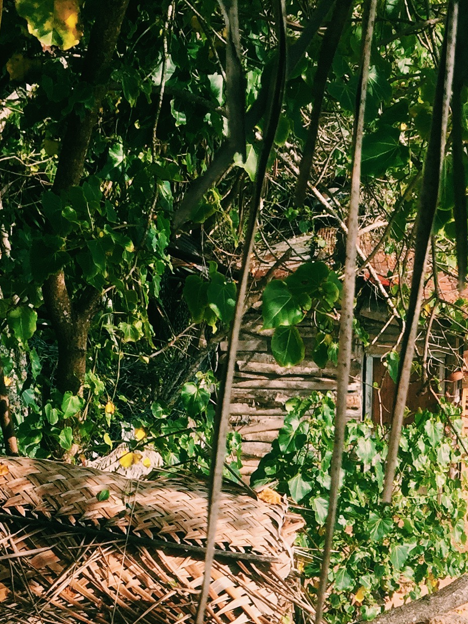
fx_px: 1388
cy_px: 755
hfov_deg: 18.7
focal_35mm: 77
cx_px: 450
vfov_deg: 23.2
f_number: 2.2
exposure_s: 1/1276
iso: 32
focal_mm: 4.15
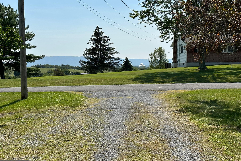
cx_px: 121
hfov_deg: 39.6
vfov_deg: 27.0
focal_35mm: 50
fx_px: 335
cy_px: 79
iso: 64
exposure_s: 1/5263
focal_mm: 6.86
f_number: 1.78
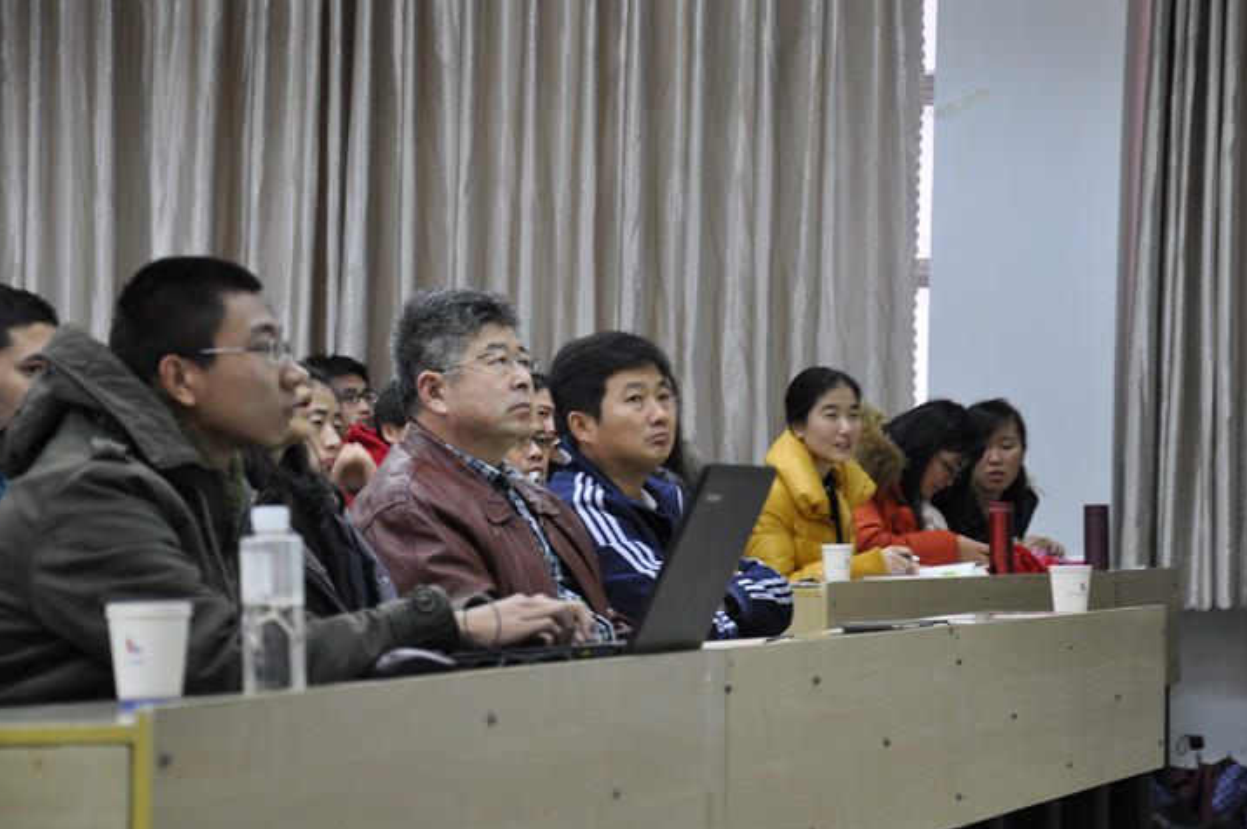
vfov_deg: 9.3
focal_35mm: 147
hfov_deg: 14.0
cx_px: 651
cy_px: 421
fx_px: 5087
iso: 320
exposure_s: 1/6
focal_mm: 90
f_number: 5.6
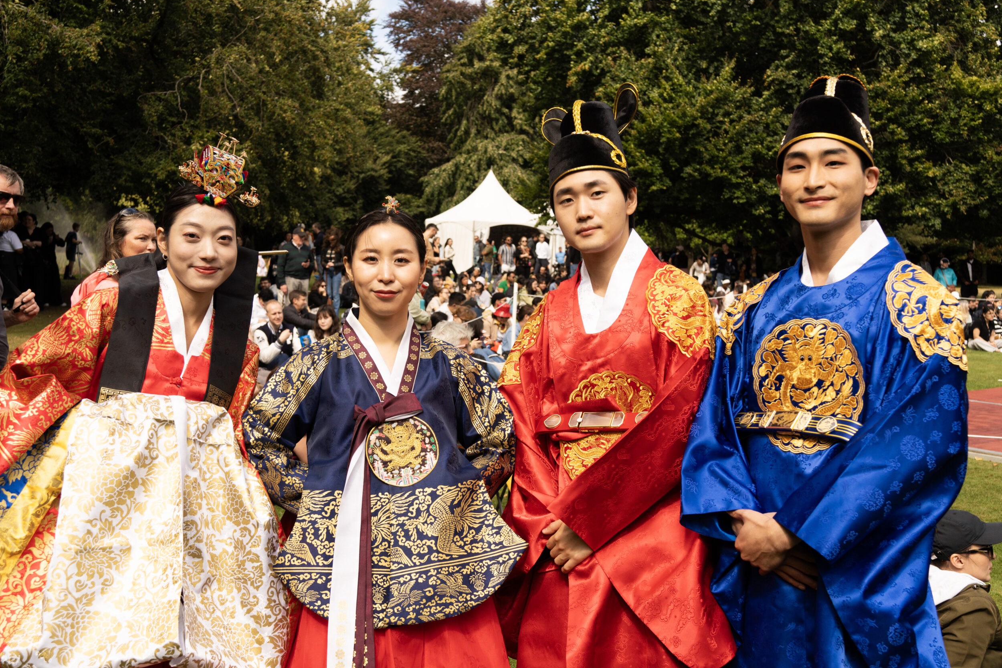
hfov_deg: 45.4
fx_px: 1197
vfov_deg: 31.2
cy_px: 330
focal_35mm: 43
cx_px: 507
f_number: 7.1
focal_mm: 42
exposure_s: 1/1600
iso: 500
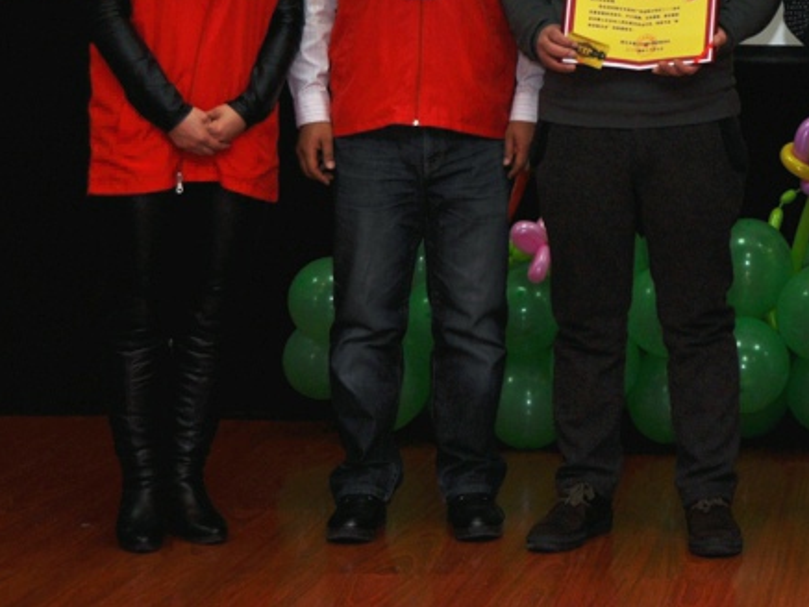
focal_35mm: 108
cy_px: -19
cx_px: 902
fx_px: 2525
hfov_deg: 17.6
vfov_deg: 13.5
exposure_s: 1/60
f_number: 4.2
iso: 200
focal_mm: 32
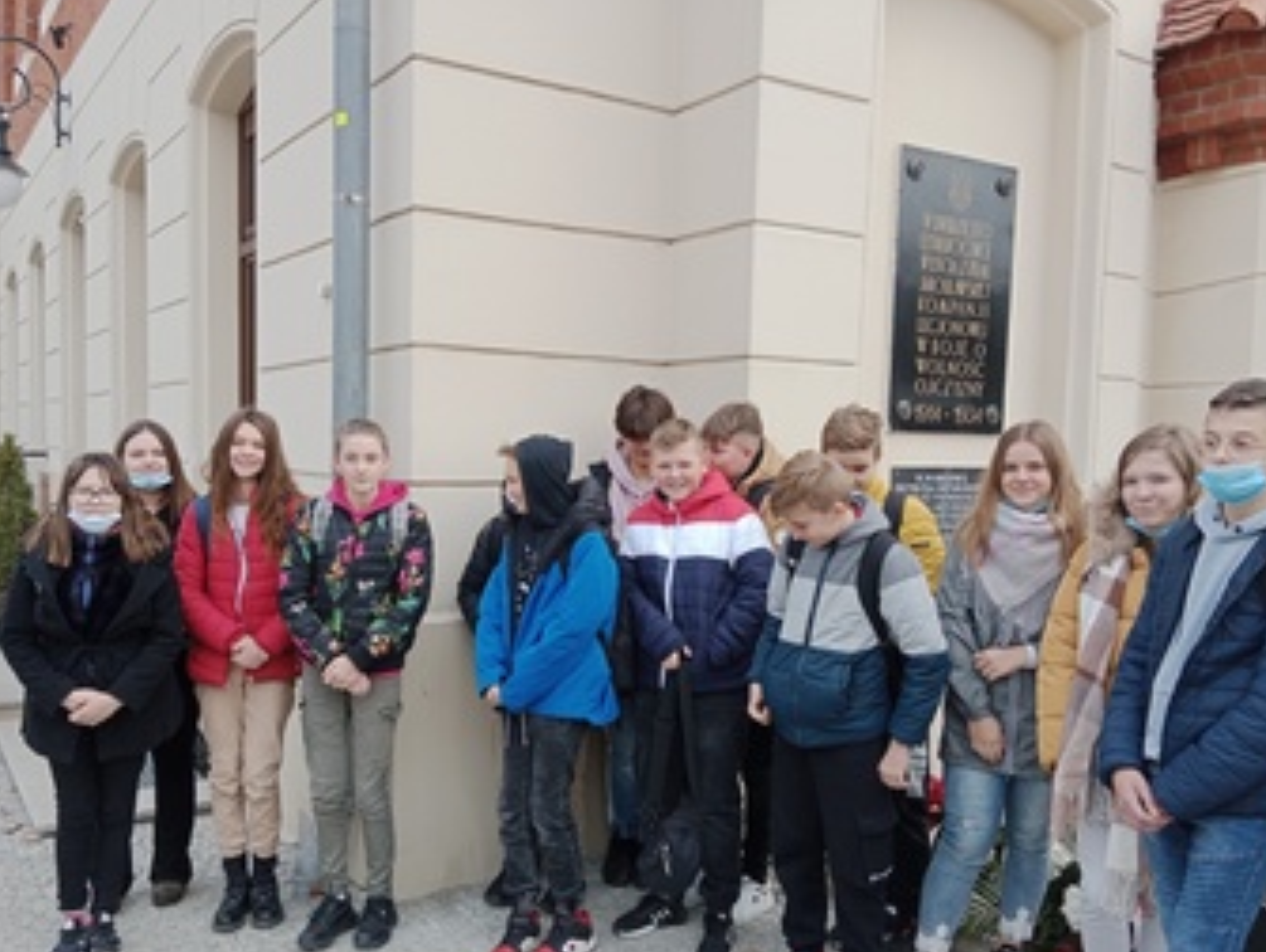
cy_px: 533
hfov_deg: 58.3
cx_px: 612
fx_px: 1135
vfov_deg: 45.4
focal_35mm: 31
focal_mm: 3.96
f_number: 1.8
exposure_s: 1/100
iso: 114
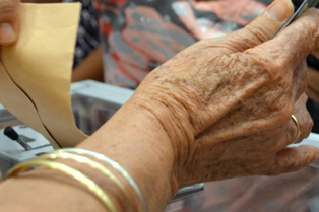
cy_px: 34
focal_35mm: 104
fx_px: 921
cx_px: 128
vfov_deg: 13.1
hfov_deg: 19.6
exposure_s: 1/30
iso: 1100
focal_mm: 34
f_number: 4.5
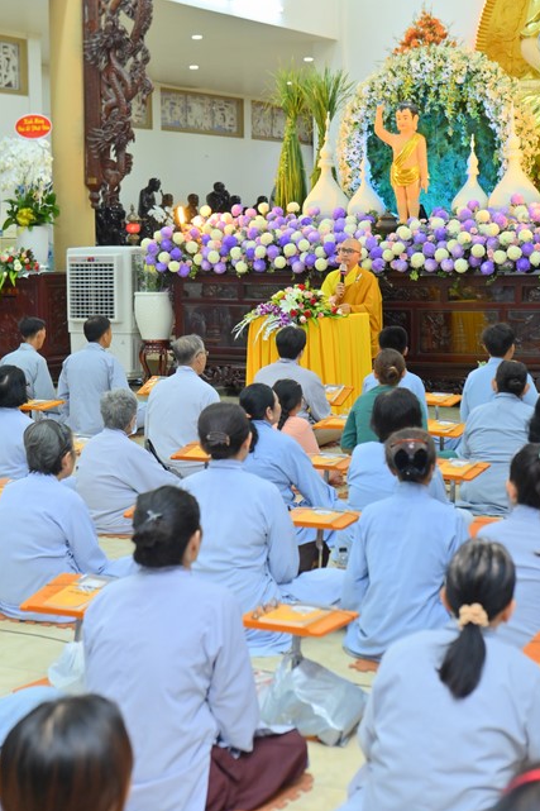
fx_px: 1598
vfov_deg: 28.5
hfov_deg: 19.2
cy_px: 410
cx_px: 271
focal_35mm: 71
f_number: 4.5
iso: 2500
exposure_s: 1/60
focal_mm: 70
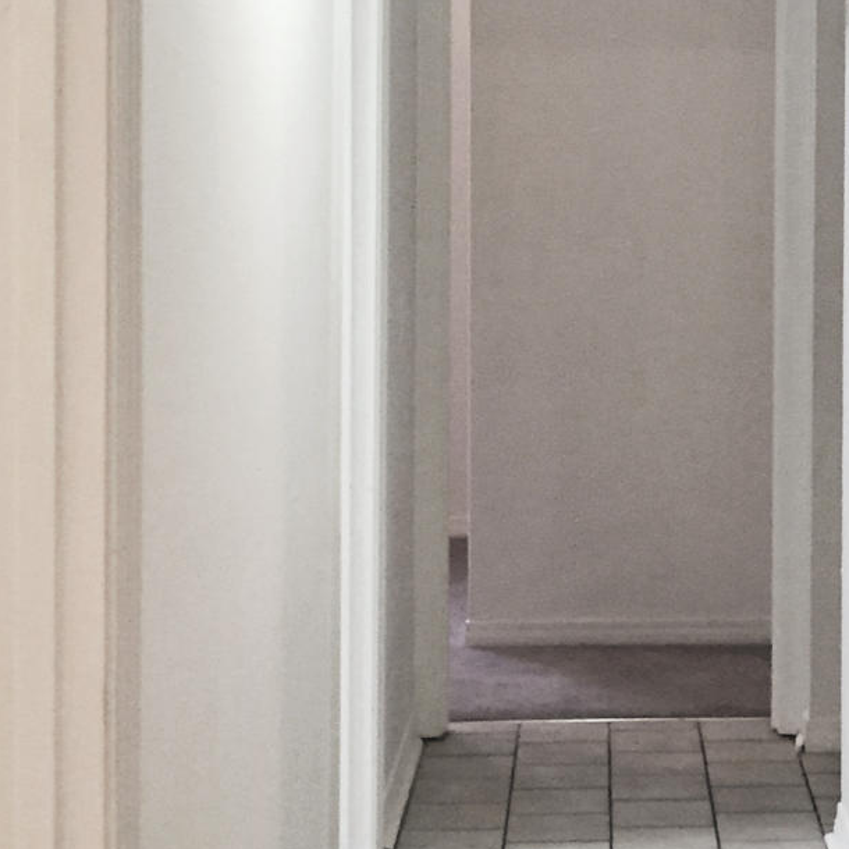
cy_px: 912
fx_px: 2331
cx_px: 629
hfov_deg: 20.5
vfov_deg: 19.8
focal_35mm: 84
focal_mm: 4.15
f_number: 2.2
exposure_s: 1/30
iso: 160
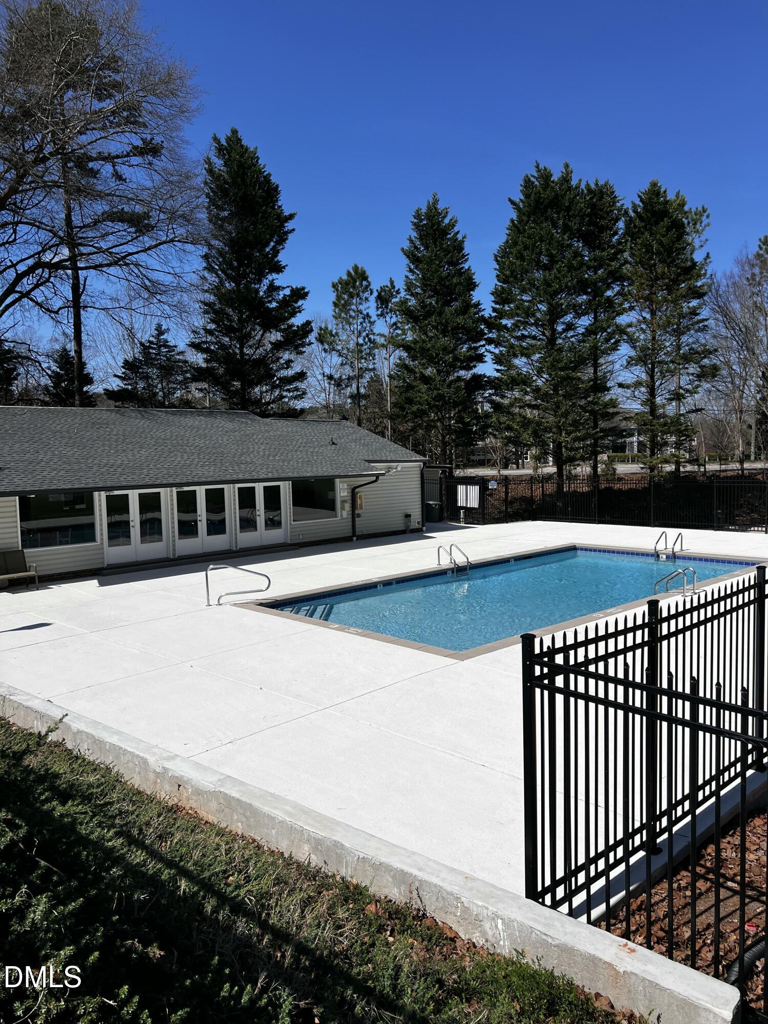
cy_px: 512
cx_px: 384
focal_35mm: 26
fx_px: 769
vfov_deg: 67.3
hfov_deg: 53.1
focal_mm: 5.7
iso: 50
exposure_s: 1/8696
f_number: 1.5
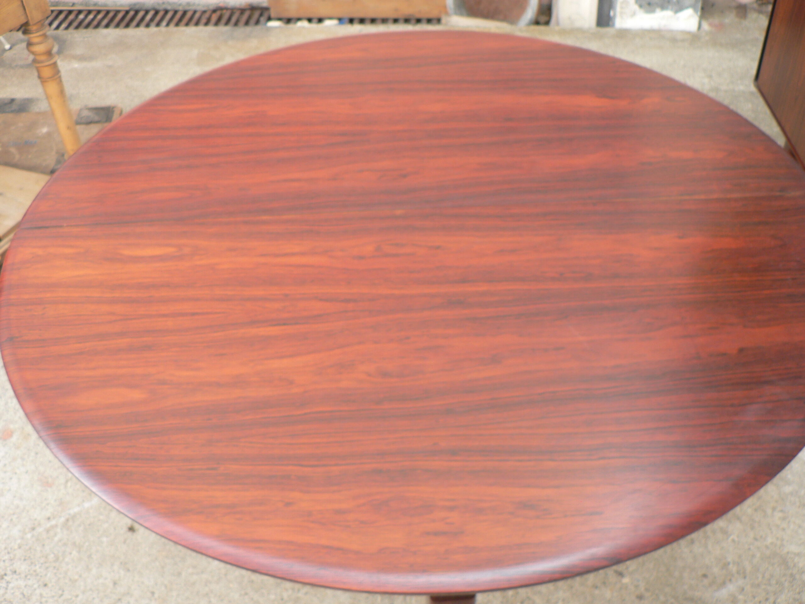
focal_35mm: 36
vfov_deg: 39.7
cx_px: 402
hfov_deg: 51.4
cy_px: 302
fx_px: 837
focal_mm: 6
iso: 80
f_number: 2.8
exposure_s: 1/30
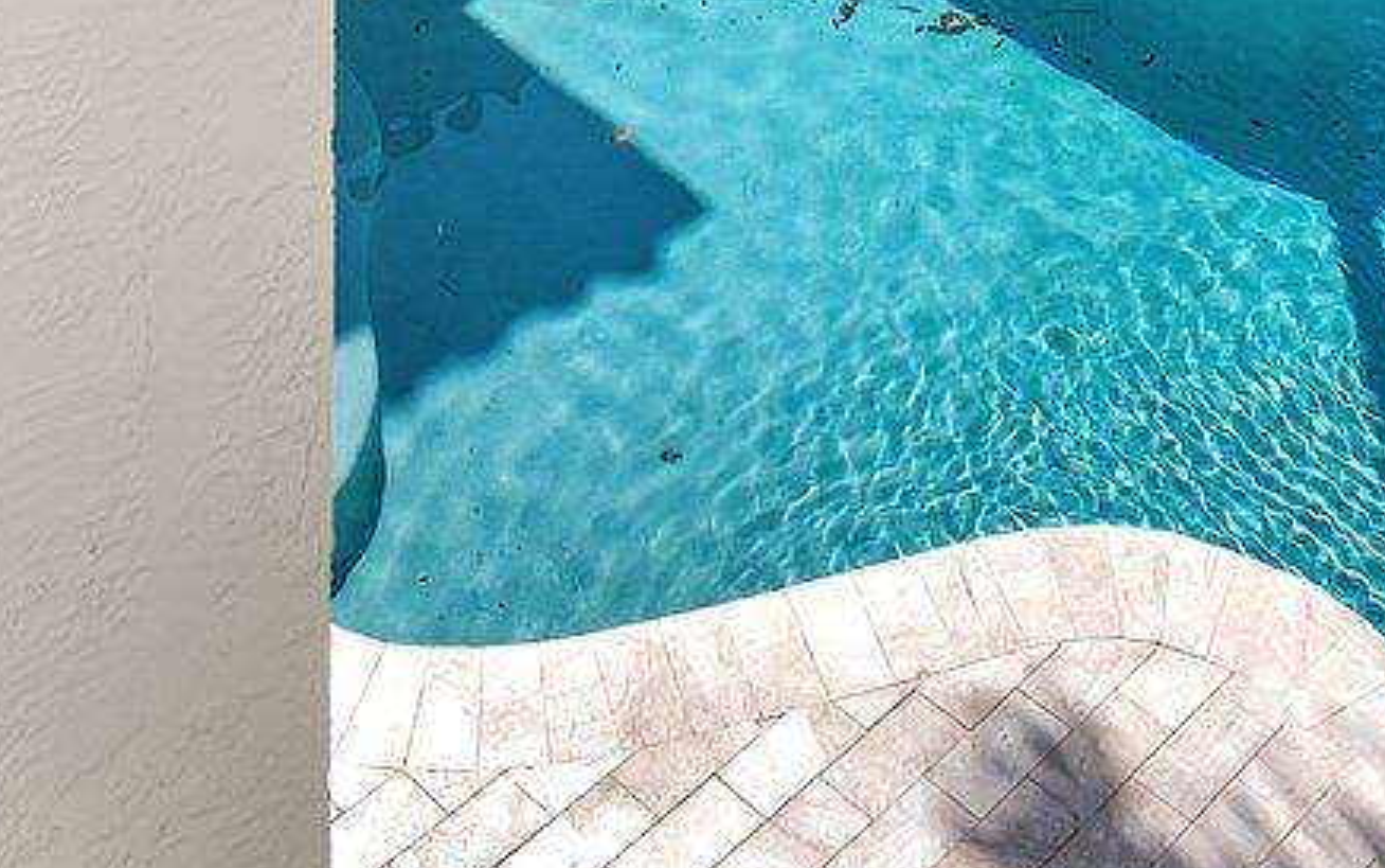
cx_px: 664
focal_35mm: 67
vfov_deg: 15.0
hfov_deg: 30.6
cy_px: -968
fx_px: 2530
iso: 500
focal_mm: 14
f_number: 8
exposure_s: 1/1250
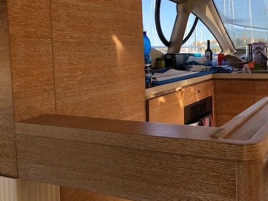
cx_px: 190
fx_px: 318
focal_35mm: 41
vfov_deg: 34.9
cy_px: 69
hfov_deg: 44.7
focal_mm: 3.99
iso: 50
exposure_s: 1/120
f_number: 1.8
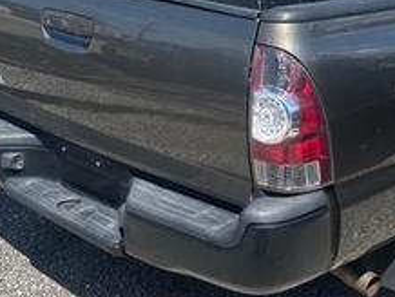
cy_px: 60
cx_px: 323
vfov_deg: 24.1
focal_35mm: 60
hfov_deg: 31.2
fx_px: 685
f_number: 1.5
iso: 50
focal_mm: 5.7
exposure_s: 1/3165
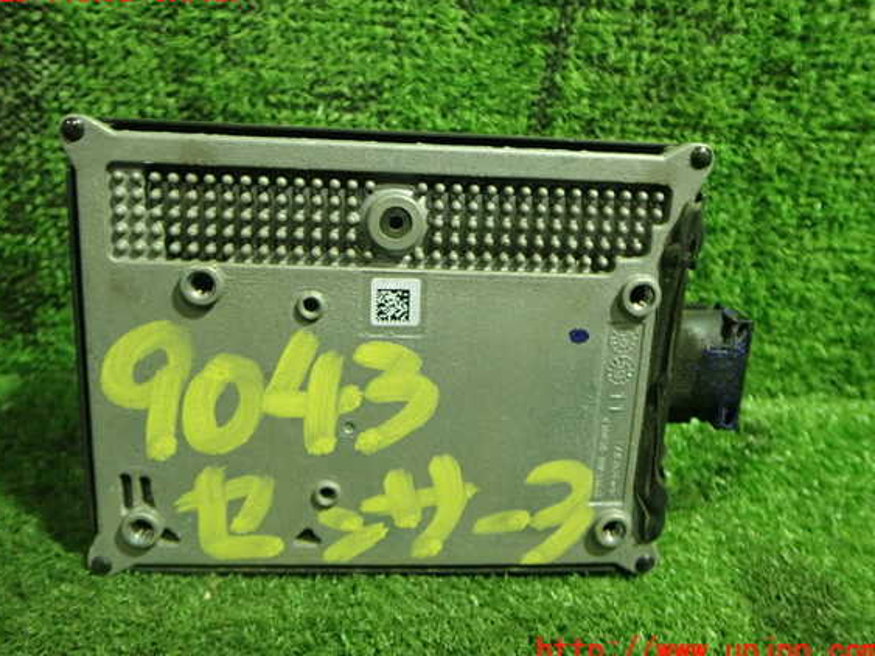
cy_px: 322
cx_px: 421
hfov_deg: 56.8
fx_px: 809
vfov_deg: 44.1
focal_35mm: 32
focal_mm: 5.5
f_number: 2.3
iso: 800
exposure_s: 1/50
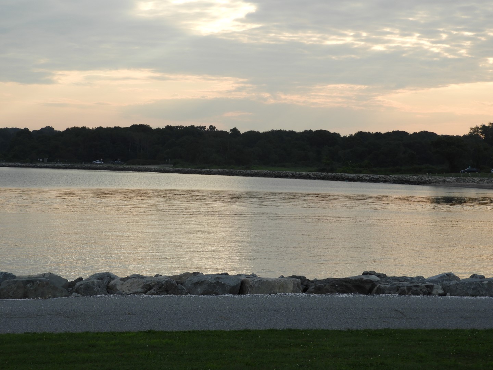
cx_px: 246
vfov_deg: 17.4
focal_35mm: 85
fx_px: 1211
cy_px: 185
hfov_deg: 23.0
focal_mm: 15.2
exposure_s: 1/250
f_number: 4.5
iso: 100
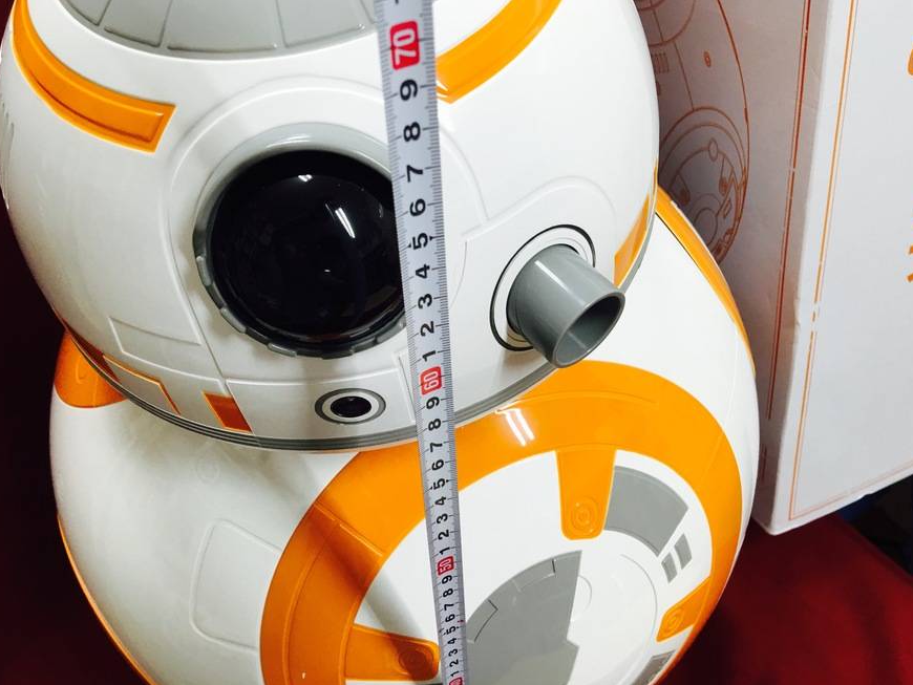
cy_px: 336
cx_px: 460
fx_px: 791
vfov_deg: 46.8
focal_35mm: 30
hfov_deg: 59.9
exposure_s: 1/30
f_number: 2.2
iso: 32
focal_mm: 4.15
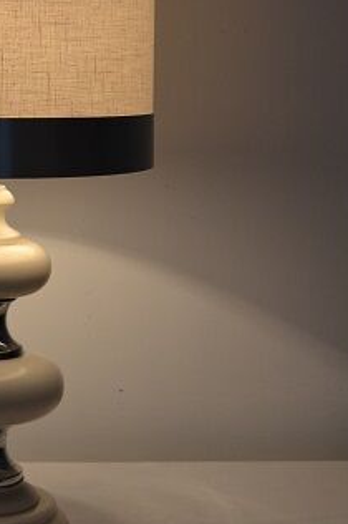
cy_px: 116
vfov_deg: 21.9
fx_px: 1337
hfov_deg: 14.6
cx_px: 2
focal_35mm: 92
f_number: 4.5
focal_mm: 28
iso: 400
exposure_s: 1/30
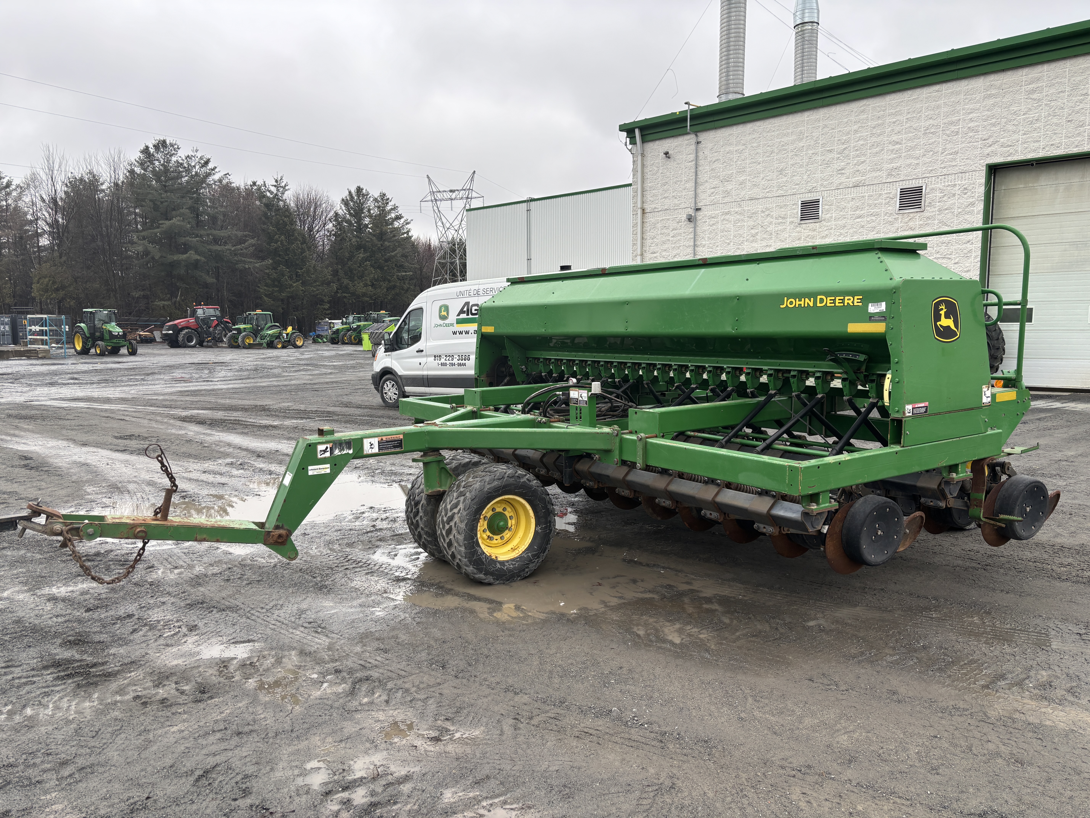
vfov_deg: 53.1
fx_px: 819
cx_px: 545
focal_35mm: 26
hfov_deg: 67.3
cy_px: 409
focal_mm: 5.96
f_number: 1.6
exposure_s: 1/565
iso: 50
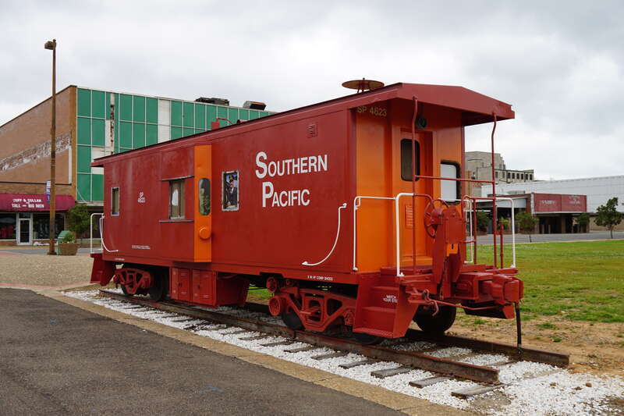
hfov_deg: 53.1
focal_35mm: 36
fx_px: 624
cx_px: 312
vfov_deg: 36.9
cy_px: 208
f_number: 8
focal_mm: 24
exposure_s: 1/80
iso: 100
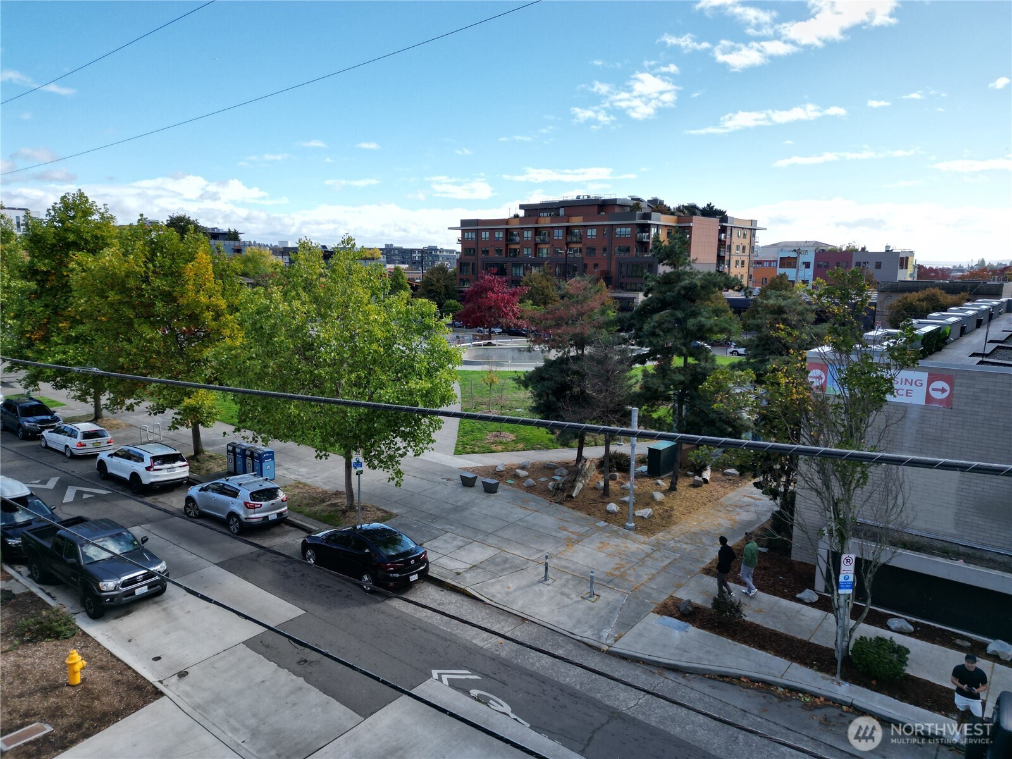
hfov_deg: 71.6
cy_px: 380
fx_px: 702
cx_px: 506
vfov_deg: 56.8
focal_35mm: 24
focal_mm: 6.72
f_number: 1.7
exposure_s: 1/2000
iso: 100
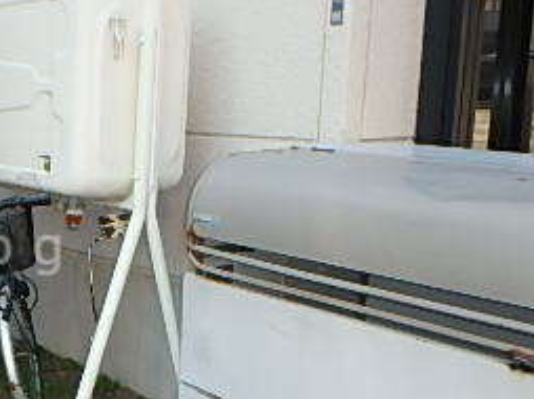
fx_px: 817
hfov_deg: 31.5
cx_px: -71
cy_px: 250
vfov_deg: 27.4
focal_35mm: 53
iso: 125
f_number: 3.5
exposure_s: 1/200
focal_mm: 3.7
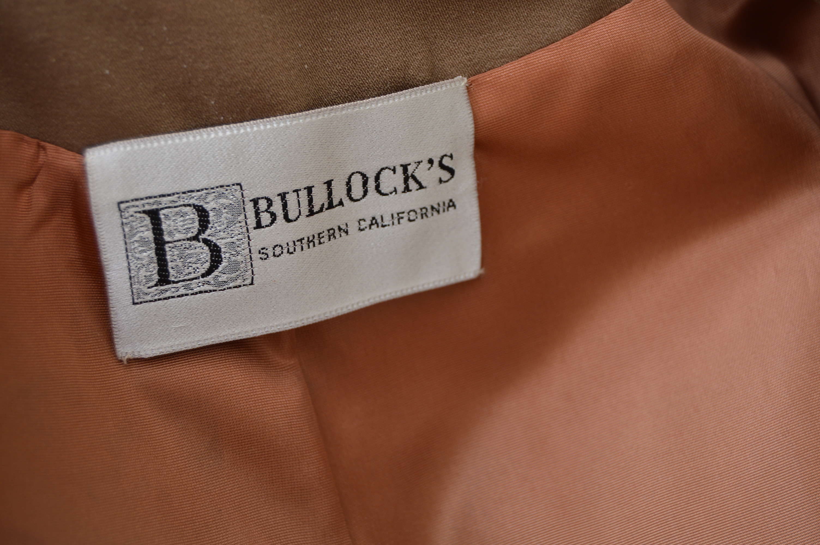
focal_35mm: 68
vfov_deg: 20.1
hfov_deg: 29.9
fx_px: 1536
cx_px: 410
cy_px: 272
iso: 200
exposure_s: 1/100
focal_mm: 45
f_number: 5.3
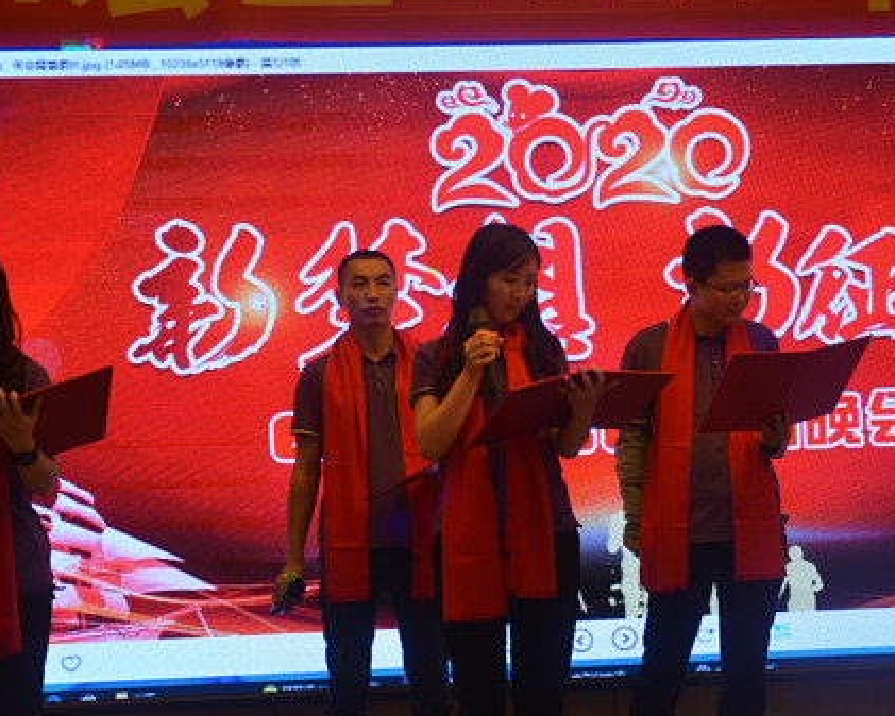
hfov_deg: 23.8
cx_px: 559
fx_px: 2120
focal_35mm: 80
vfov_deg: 19.2
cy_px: 434
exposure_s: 1/60
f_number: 4.2
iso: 560
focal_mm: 30
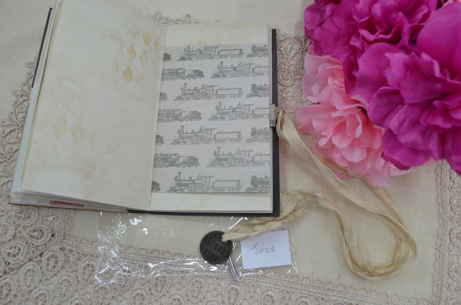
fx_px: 383
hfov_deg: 62.0
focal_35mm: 30
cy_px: 152
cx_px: 230
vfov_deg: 43.4
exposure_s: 1/60
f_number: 8
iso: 400
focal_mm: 20
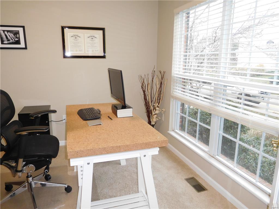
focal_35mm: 25
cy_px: 104
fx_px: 201
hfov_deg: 69.4
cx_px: 140
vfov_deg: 54.9
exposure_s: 1/30
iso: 280
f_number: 3.4
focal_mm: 4.5
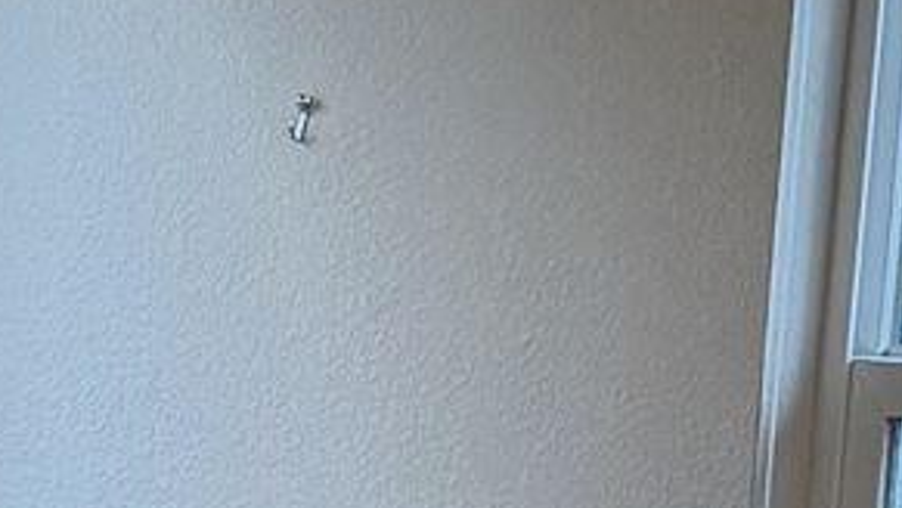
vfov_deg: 5.7
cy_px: 1050
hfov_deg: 9.9
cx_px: -666
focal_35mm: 207
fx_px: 4953
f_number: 1.78
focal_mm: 6.76
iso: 320
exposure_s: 1/120
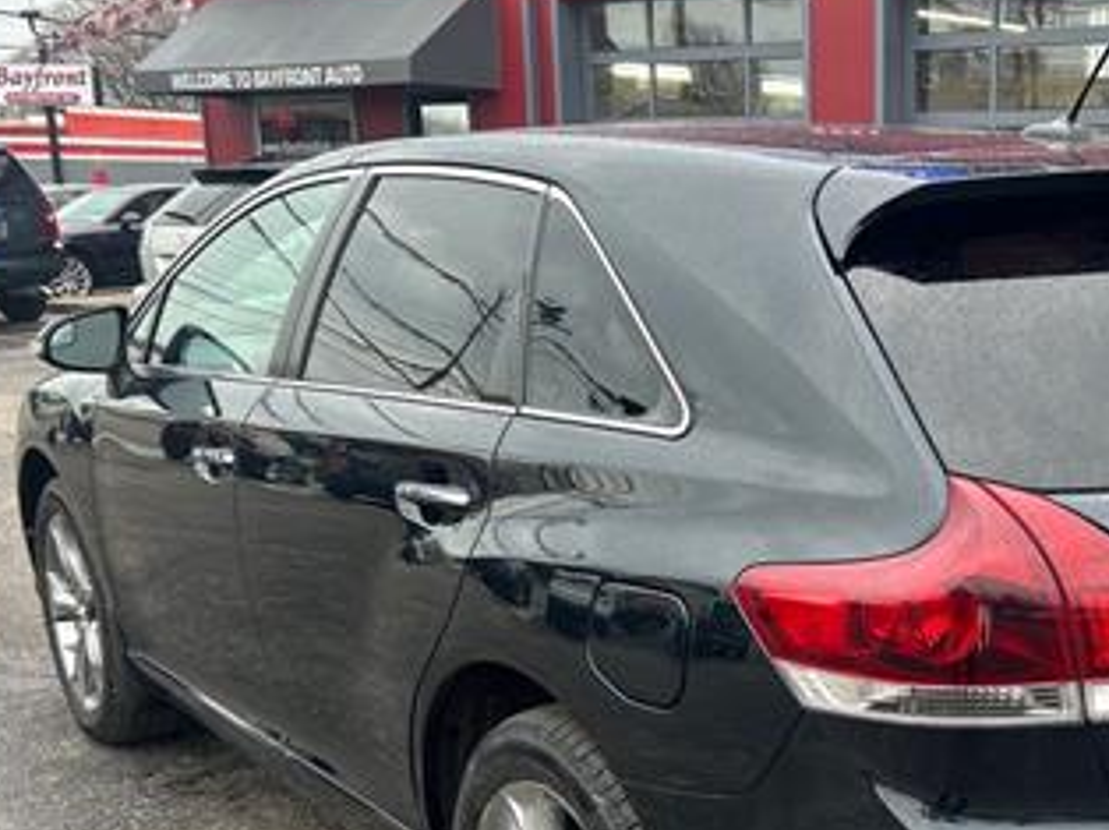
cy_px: 629
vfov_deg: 27.1
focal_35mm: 53
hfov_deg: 34.9
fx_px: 1697
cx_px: 911
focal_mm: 5.7
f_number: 1.5
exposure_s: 1/121
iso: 40
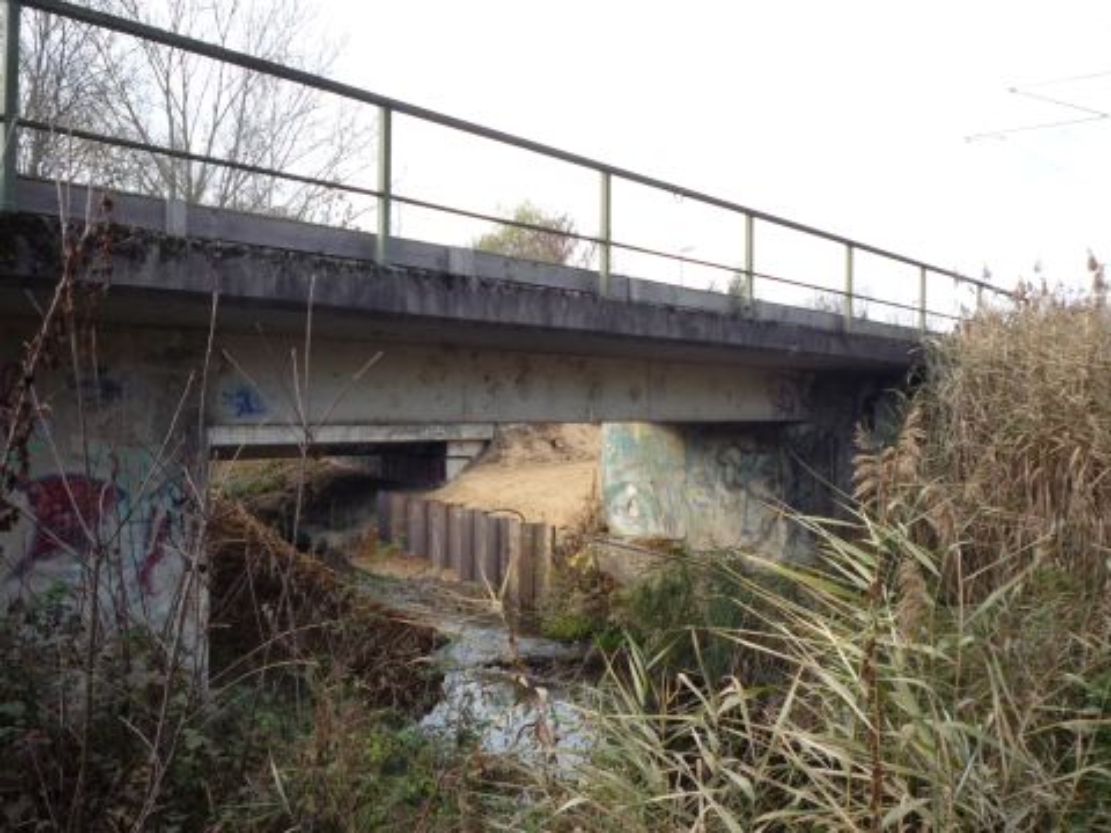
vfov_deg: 44.2
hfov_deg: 56.8
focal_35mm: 32
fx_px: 1027
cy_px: 416
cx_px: 556
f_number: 3.3
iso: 100
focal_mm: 5.2
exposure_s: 1/100
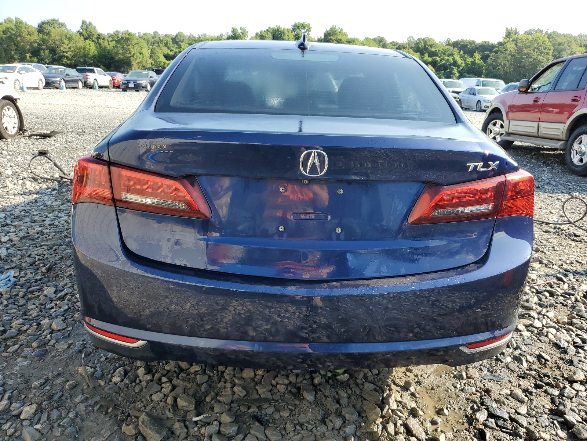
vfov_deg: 53.1
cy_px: 220
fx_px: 441
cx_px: 294
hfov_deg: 67.3
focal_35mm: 26
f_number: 1.5
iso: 50
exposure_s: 1/833
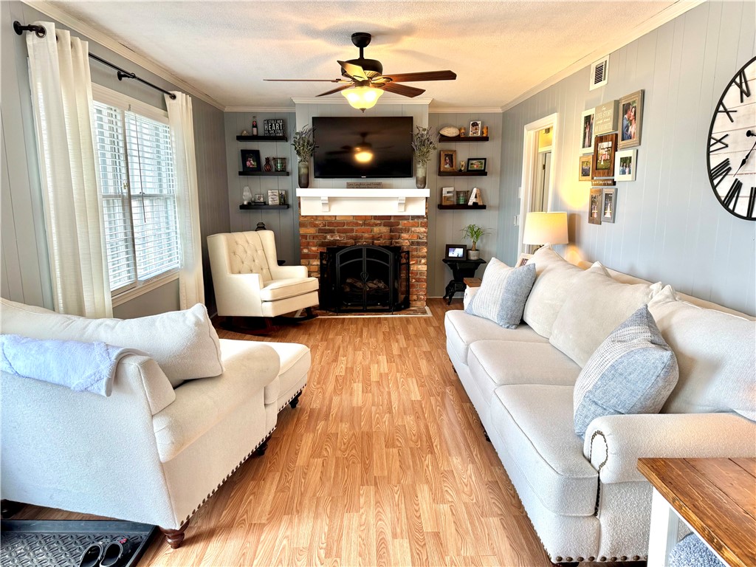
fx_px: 524
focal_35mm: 24
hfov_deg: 71.6
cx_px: 378
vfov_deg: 56.8
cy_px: 284
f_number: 1.78
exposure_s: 1/60
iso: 160
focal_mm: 6.76
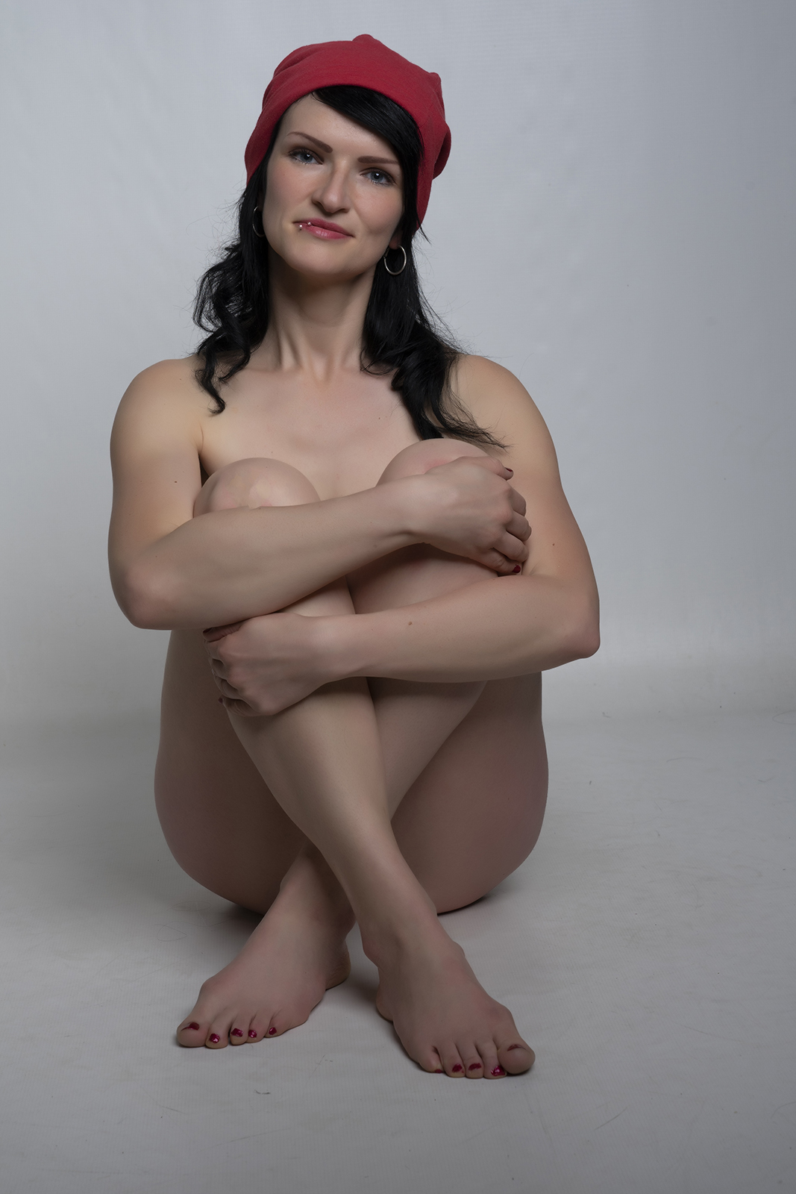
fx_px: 2321
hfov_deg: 19.5
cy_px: 597
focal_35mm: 70
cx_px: 398
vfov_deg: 28.8
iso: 200
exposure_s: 1/200
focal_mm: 70
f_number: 11
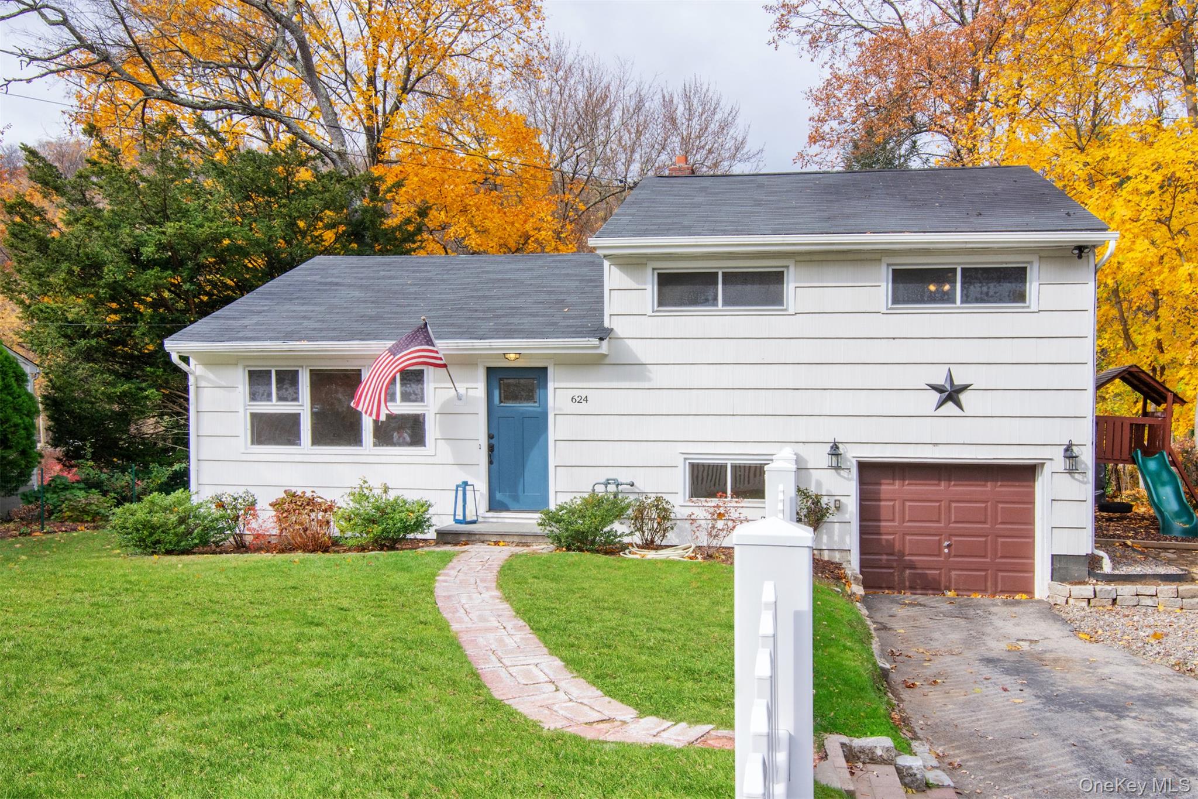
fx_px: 848
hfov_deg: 70.4
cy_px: 400
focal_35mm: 26
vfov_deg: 50.4
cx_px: 599
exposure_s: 1/160
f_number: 14
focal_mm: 17
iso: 640
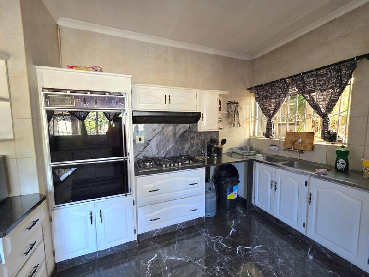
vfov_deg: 89.9
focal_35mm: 13
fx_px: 139
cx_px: 184
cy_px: 138
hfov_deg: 106.2
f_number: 1.9
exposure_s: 1/101
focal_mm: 2.2
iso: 400
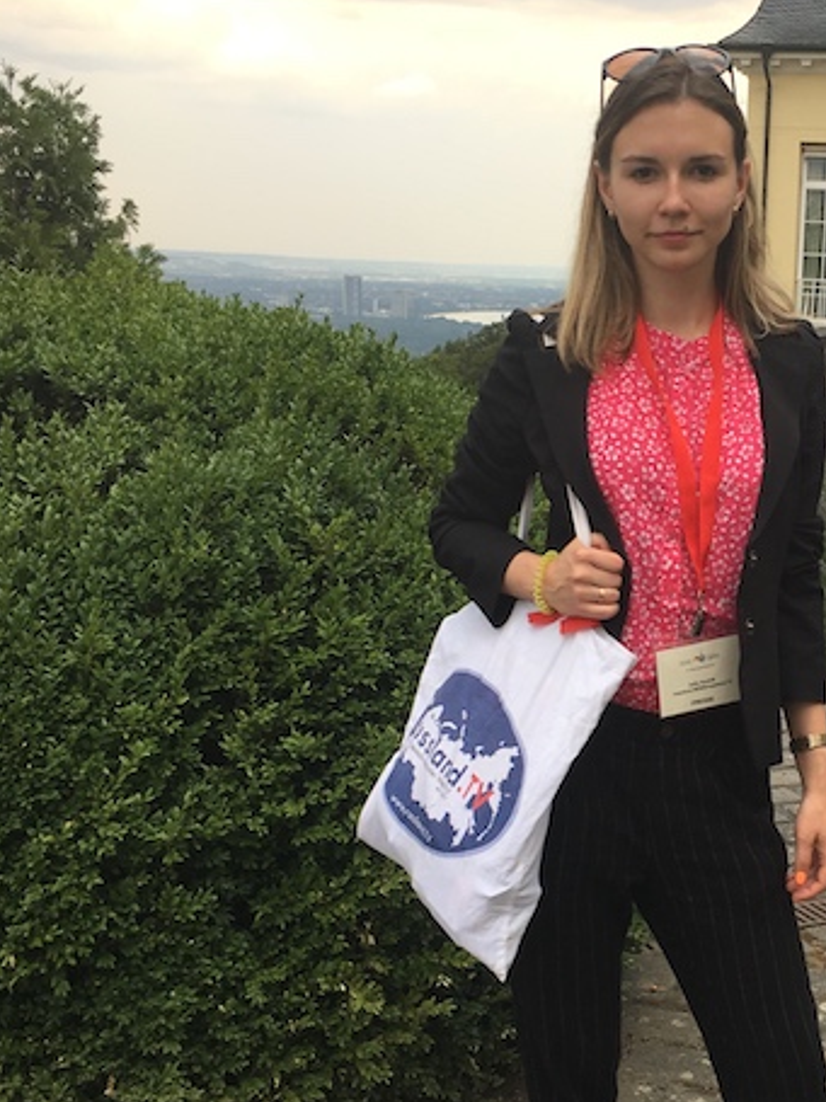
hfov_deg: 27.7
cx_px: 705
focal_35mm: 51
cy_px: 632
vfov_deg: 37.4
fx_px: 1623
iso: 25
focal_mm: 4.15
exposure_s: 1/394
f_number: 2.2
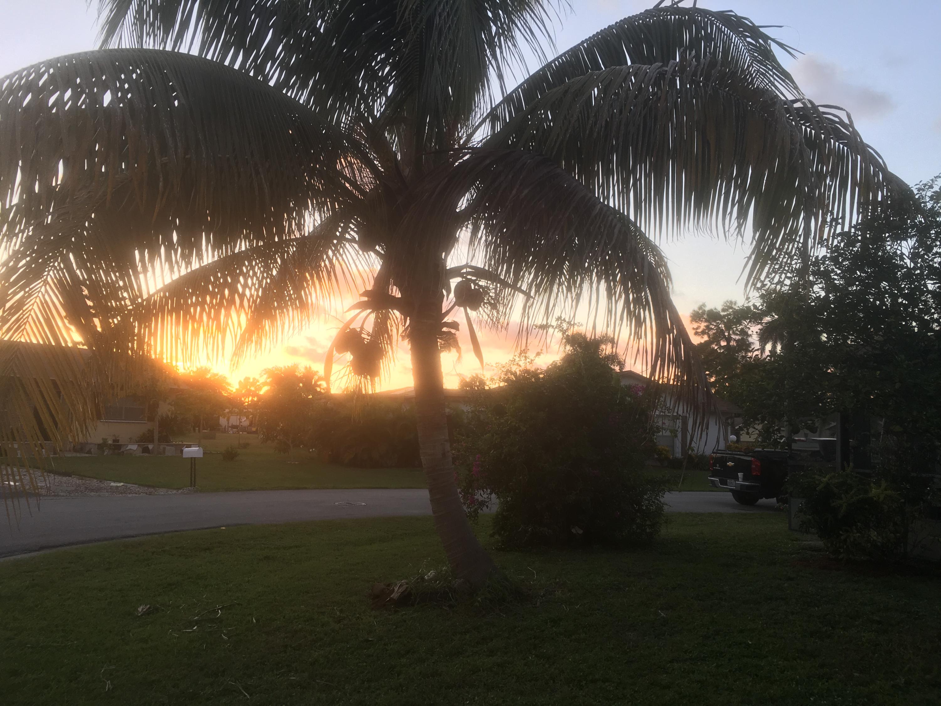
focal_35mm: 29
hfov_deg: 61.7
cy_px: 353
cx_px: 470
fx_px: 788
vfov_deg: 48.2
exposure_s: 1/120
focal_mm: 4.15
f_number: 2.2
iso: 25
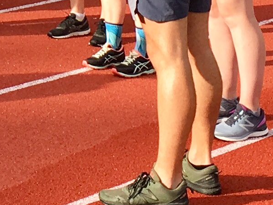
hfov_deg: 9.9
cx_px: -87
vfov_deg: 7.4
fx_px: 1538
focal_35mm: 195
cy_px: -183
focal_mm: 4.15
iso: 25
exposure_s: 1/754
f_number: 2.2
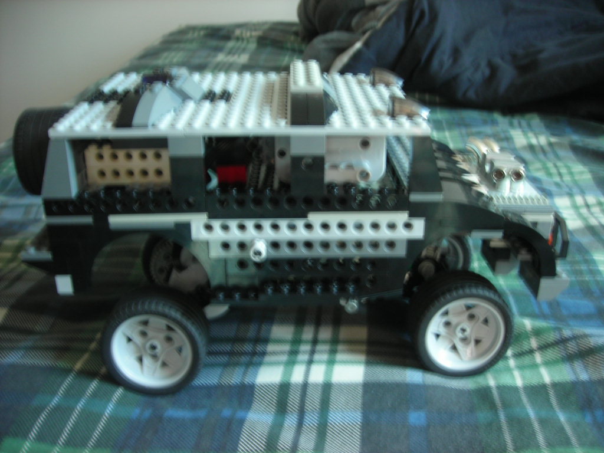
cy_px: 226
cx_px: 302
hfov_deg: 49.0
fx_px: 663
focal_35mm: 38
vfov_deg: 37.7
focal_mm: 6.3
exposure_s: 1/4.5
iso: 50
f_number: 3.2
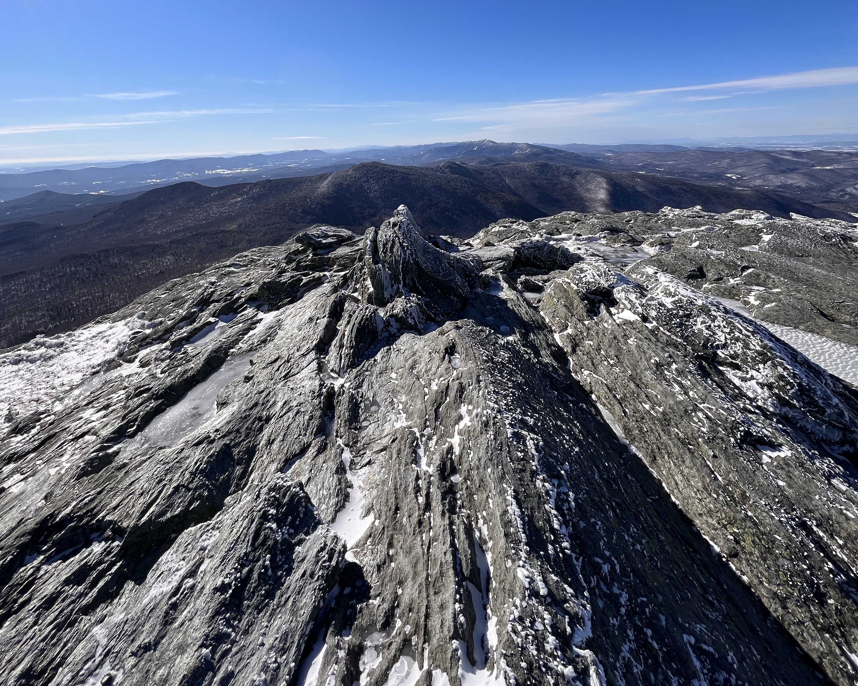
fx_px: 432
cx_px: 427
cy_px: 148
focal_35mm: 17
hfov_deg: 89.6
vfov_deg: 70.2
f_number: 1.8
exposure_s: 1/2950
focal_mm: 1.57
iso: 32
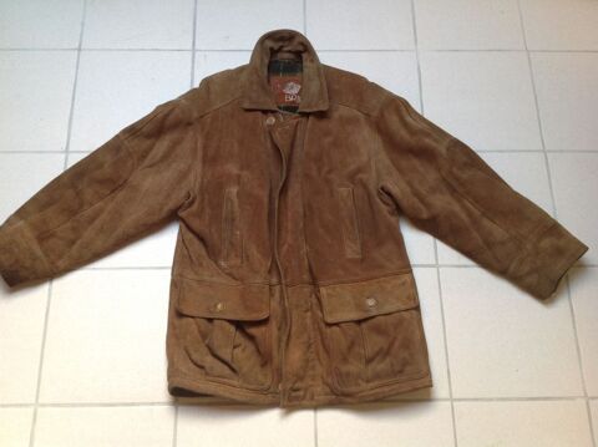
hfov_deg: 52.7
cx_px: 299
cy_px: 224
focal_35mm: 35
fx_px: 604
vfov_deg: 40.6
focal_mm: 4.28
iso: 80
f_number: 2.4
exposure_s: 1/15
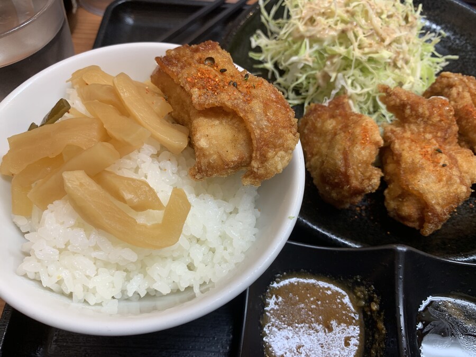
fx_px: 358
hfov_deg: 67.3
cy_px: 178
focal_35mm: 26
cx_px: 238
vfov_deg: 53.1
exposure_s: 1/50
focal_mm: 4.25
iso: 50
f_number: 1.8
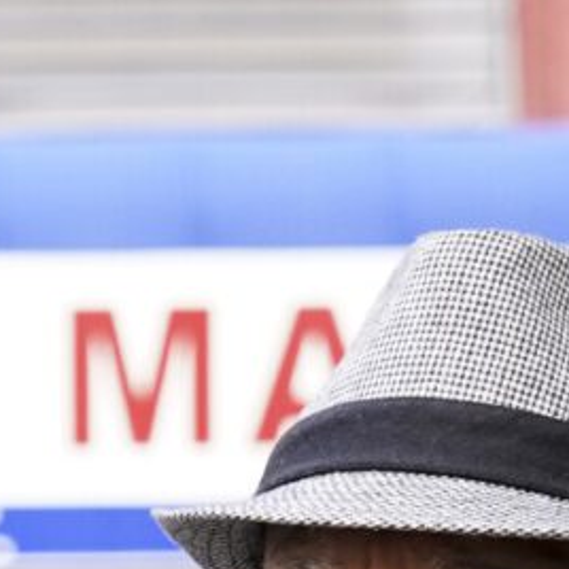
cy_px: 1080
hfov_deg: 3.9
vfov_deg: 4.0
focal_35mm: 439
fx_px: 8164
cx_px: -637
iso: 400
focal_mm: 54
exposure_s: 1/250
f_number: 4
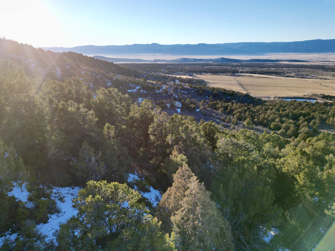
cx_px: 168
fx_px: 232
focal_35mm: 24
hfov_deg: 71.6
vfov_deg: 56.8
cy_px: 126
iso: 100
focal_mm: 6.72
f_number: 1.7
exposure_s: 1/160
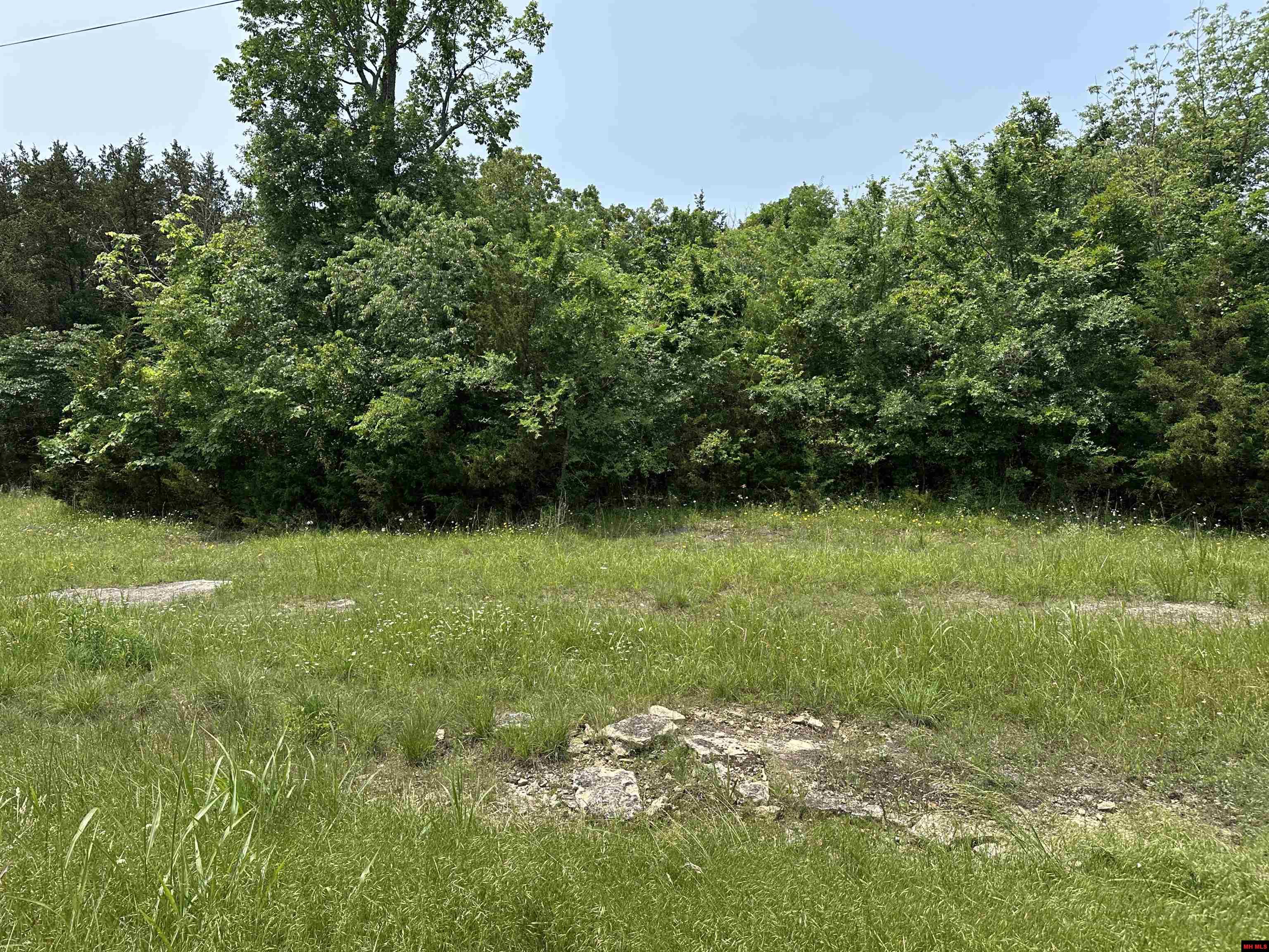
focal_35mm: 24
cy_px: 476
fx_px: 880
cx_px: 634
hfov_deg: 71.6
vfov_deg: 56.8
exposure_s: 1/2252
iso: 80
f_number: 1.78
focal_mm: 6.86
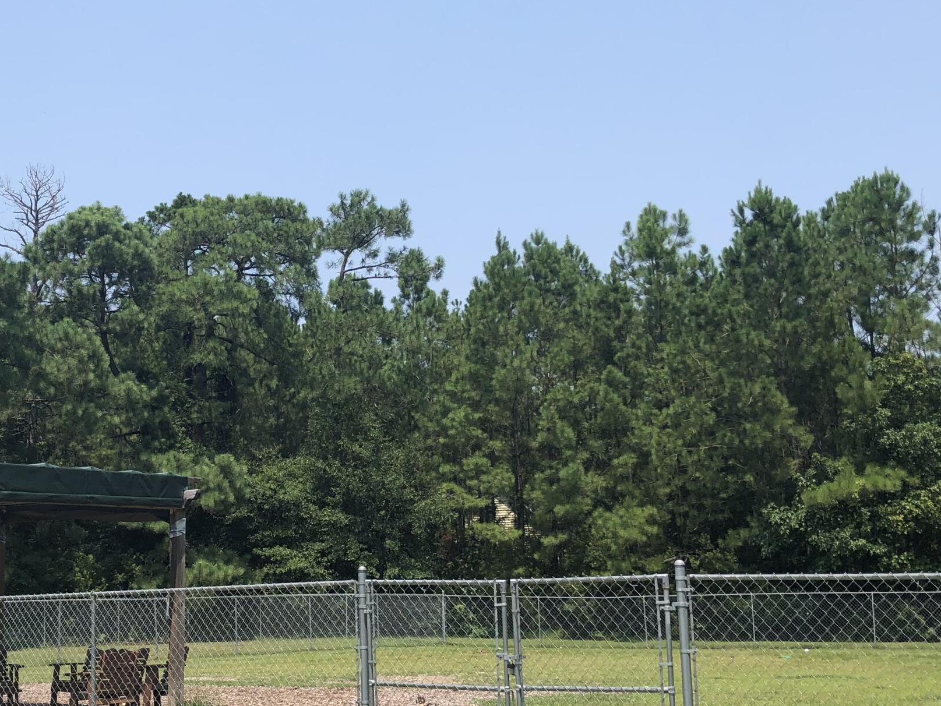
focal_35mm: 52
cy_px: 393
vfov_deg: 28.0
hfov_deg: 36.1
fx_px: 1414
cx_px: 257
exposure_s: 1/1736
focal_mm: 3.99
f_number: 1.8
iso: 20
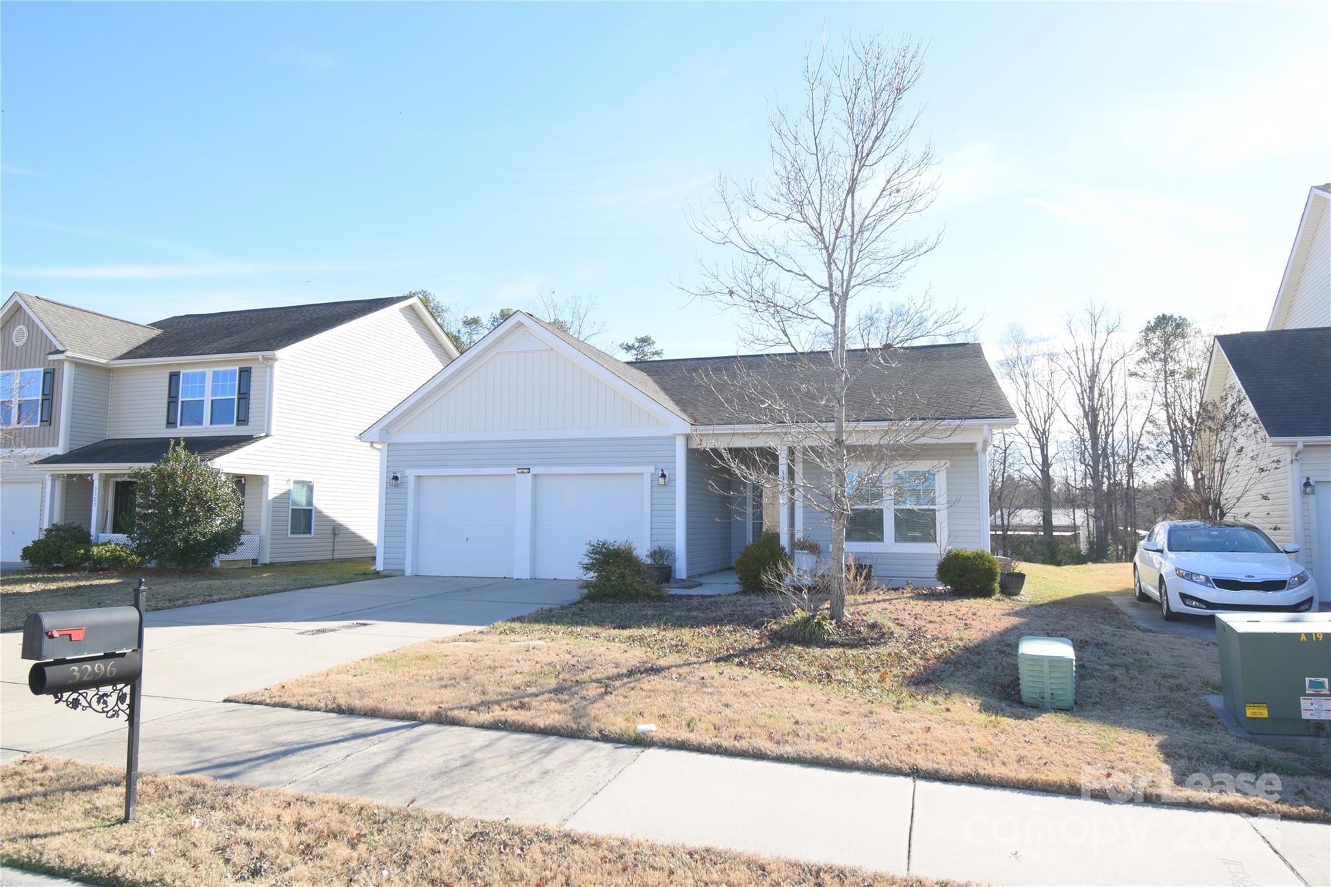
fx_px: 832
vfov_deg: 56.1
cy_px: 444
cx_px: 666
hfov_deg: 77.3
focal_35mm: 22
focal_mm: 15
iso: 200
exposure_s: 1/250
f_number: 7.1
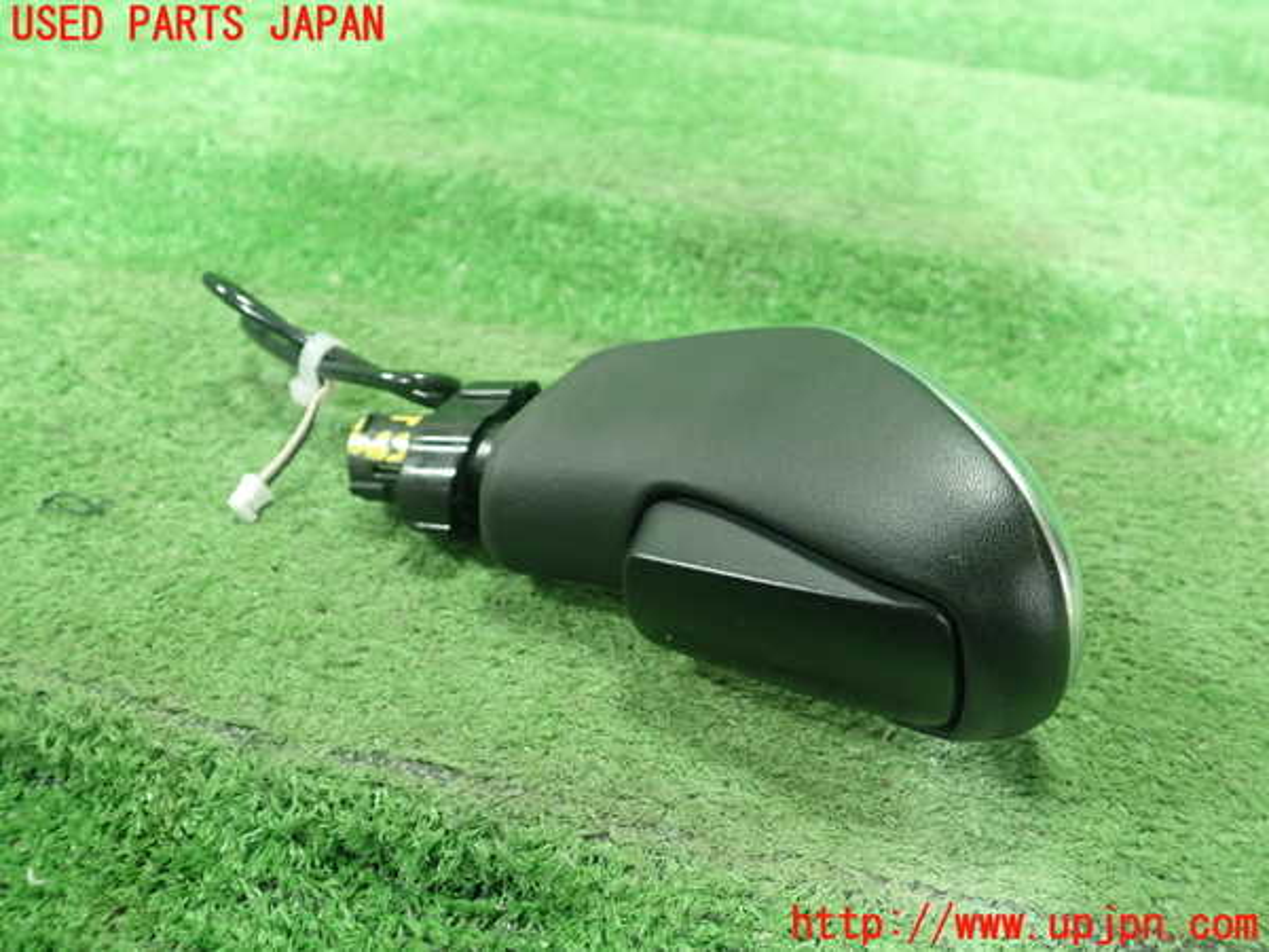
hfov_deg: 60.0
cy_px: 476
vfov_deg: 46.8
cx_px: 634
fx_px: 1100
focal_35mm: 30
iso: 500
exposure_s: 1/125
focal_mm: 5.5
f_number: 2.3
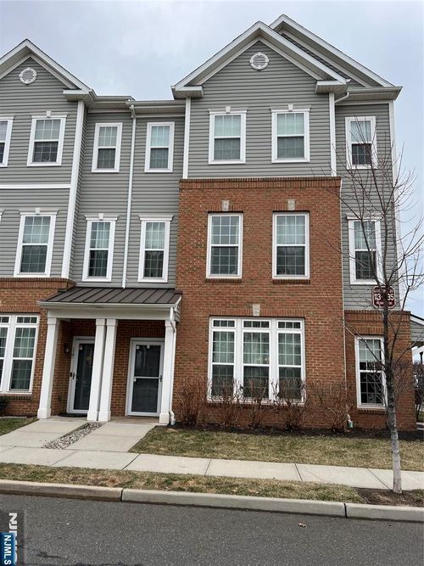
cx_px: 212
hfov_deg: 53.0
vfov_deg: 67.3
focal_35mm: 26
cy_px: 283
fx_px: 425
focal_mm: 5.7
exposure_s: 1/1058
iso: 50
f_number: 1.5
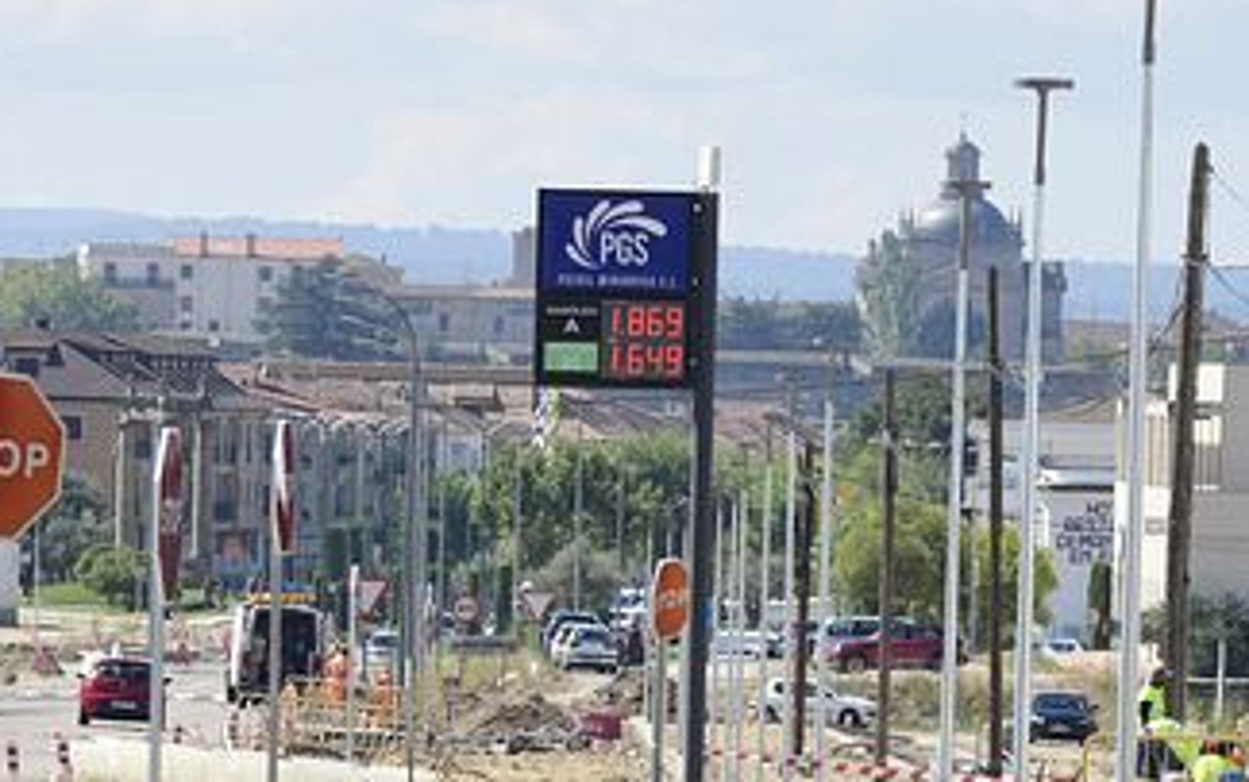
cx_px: 713
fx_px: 17134
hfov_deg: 4.2
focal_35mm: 503
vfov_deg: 2.6
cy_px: 711
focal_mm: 200
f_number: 9
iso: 250
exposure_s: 1/320
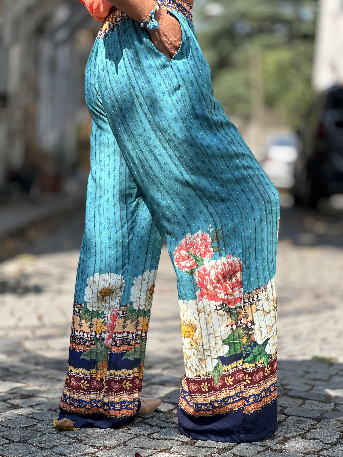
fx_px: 1017
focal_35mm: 77
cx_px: 172
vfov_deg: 25.3
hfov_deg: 19.1
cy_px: 228
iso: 32
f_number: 2.8
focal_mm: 9
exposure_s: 1/330
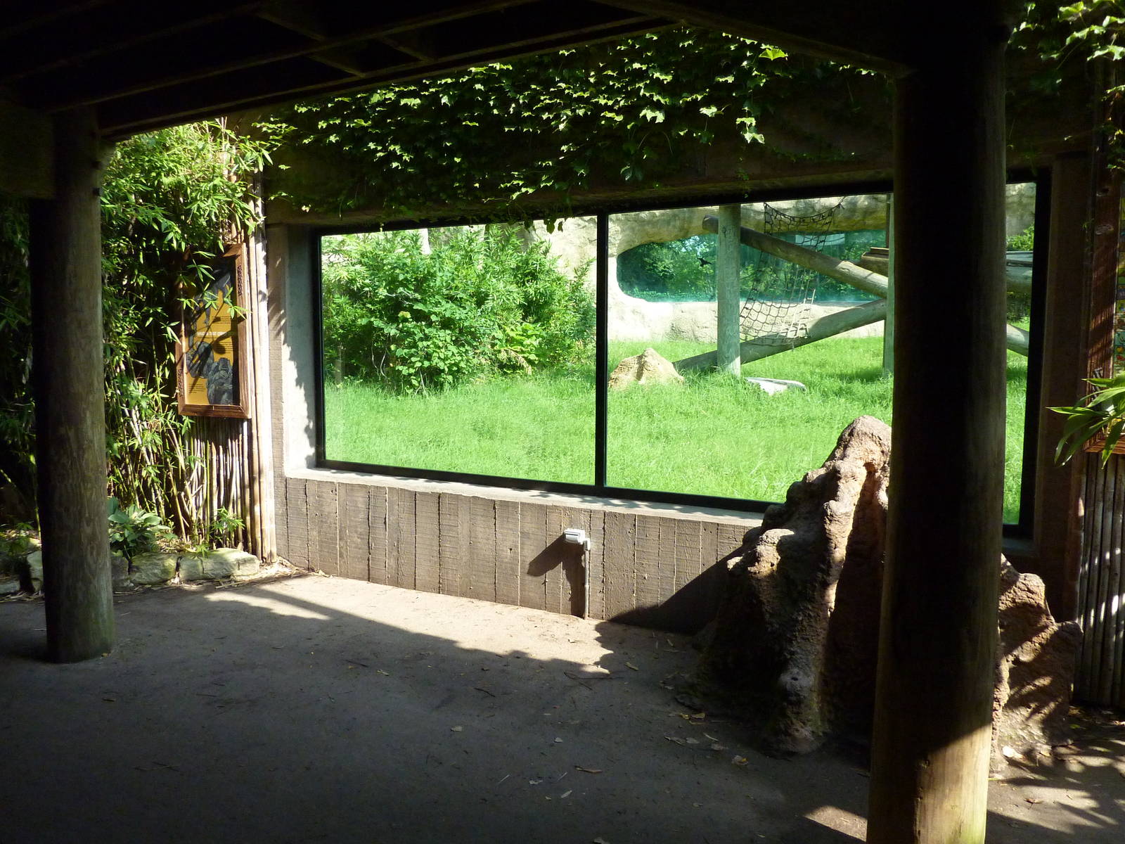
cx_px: 562
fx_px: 812
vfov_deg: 54.9
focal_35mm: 25
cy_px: 422
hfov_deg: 69.4
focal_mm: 4.1
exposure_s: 1/500
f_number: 3.3
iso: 320
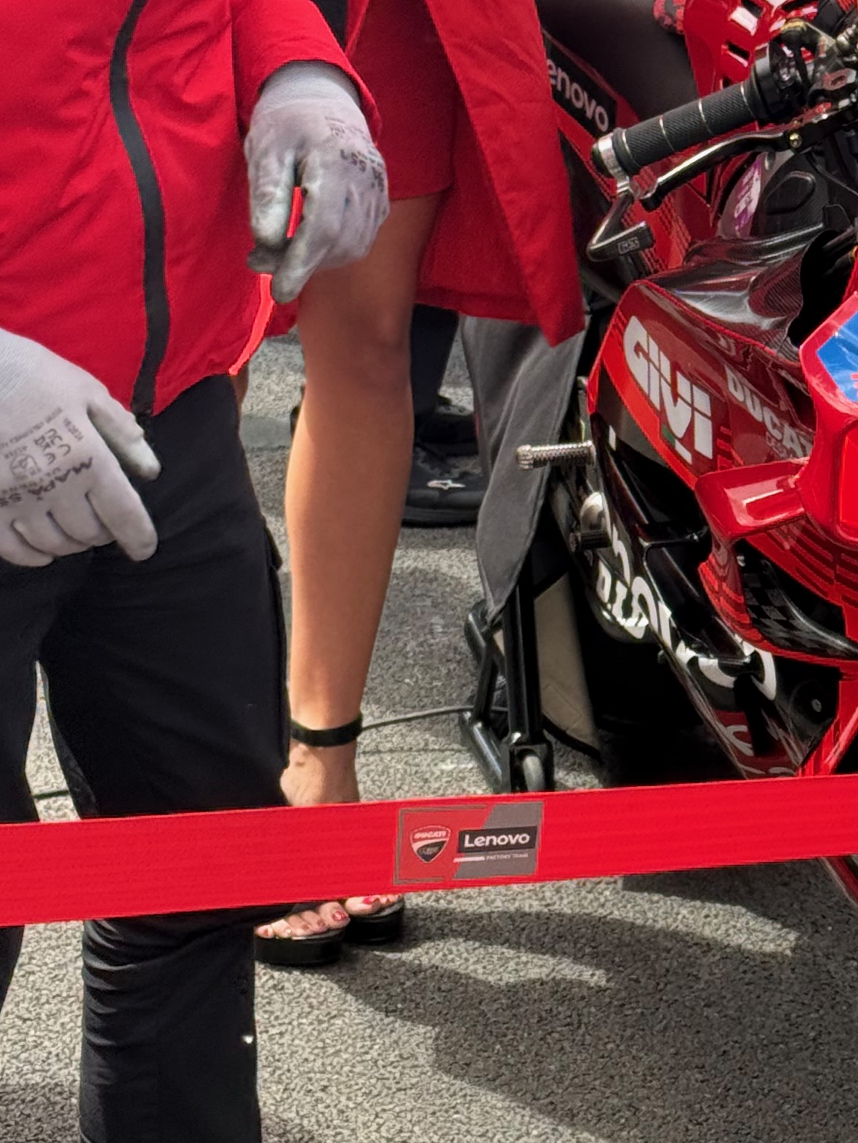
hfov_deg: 11.9
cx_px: 820
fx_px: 4064
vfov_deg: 16.0
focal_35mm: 123
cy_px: 379
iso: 64
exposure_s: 1/625
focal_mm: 6.76
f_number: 1.78
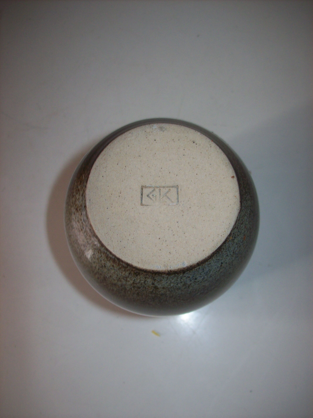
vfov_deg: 51.4
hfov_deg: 39.6
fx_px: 434
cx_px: 156
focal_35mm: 36
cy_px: 209
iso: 80
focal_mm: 6
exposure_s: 1/64
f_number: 2.7
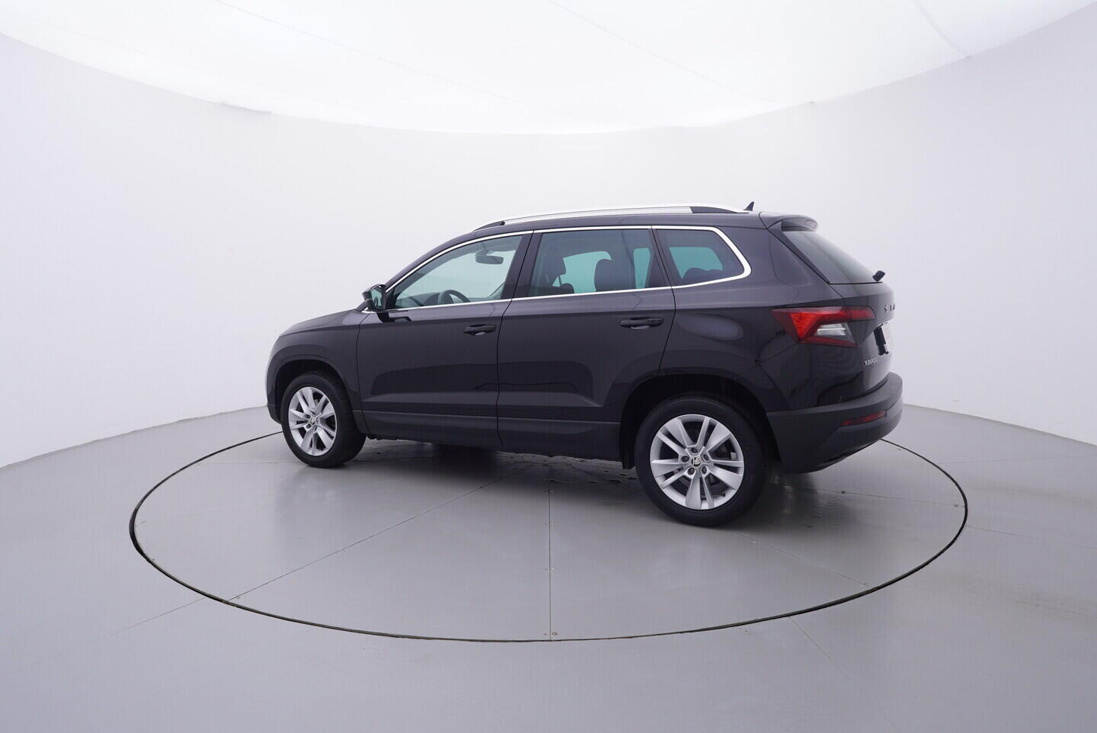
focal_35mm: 22
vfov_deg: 56.2
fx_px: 686
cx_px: 548
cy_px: 366
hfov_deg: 77.3
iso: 200
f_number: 5
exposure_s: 1/80
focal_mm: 15
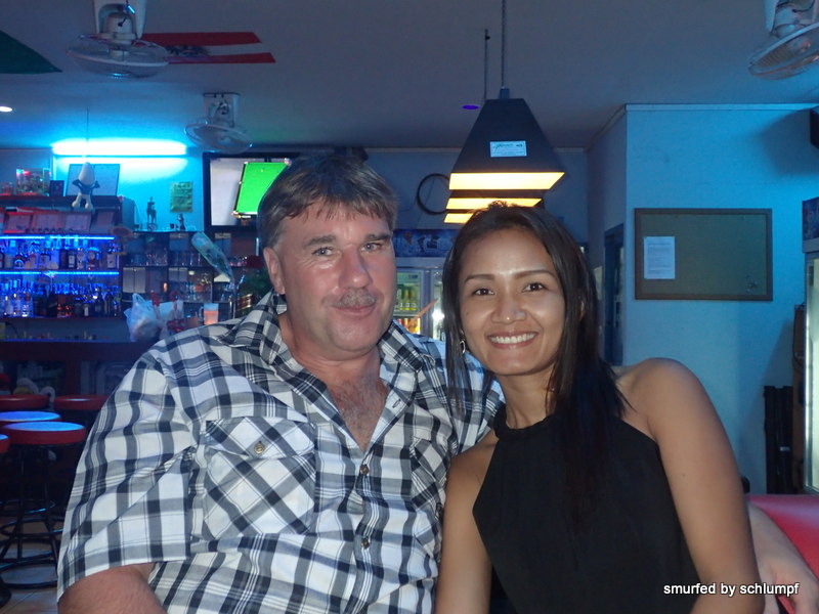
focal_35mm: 38
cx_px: 410
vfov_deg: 37.7
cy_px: 307
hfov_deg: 49.0
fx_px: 899
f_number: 2.7
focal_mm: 6.86
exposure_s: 1/40
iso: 500
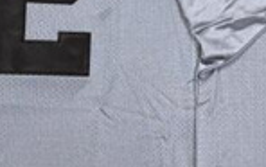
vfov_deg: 12.8
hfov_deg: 20.1
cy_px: 84
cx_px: 187
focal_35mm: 103
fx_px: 748
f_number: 1.78
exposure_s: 1/50
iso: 200
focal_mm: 6.76
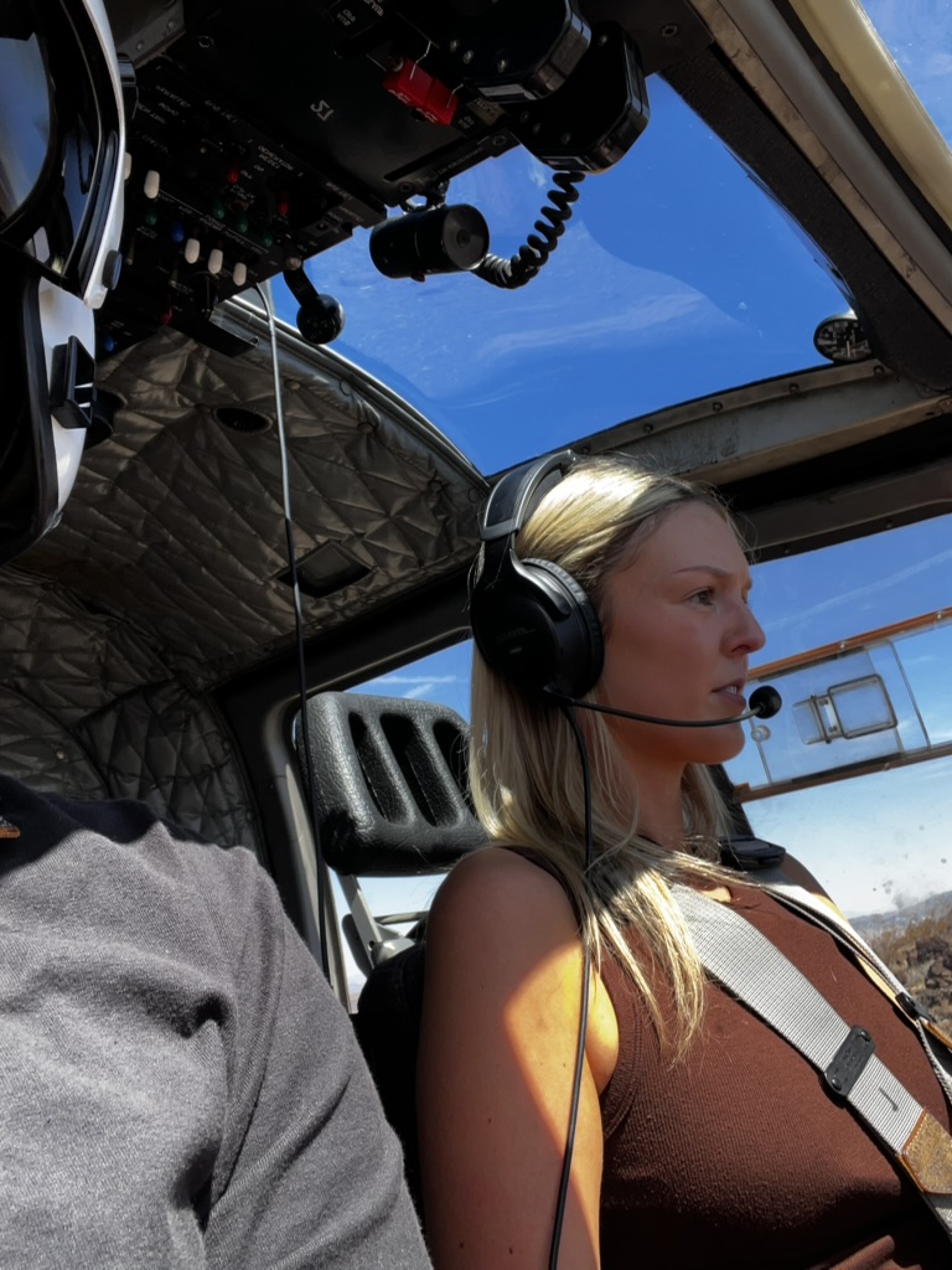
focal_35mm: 30
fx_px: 1100
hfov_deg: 46.8
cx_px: 476
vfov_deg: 60.0
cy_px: 635
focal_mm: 2.71
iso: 32
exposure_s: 1/338
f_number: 2.2
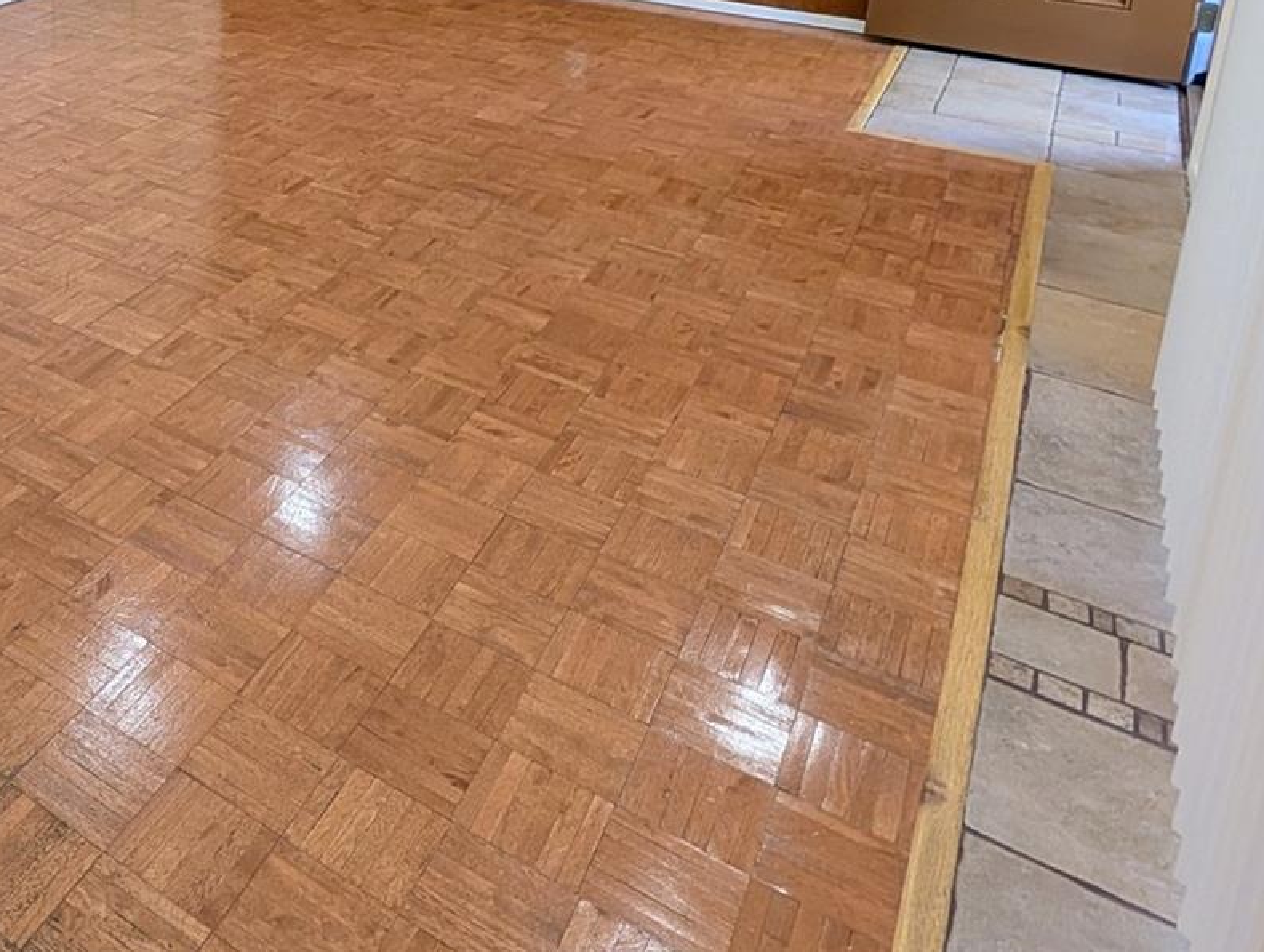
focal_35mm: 31
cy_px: -8
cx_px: 82
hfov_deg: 50.3
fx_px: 1134
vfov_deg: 39.9
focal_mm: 2.02
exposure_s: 1/60
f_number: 1.7
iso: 131
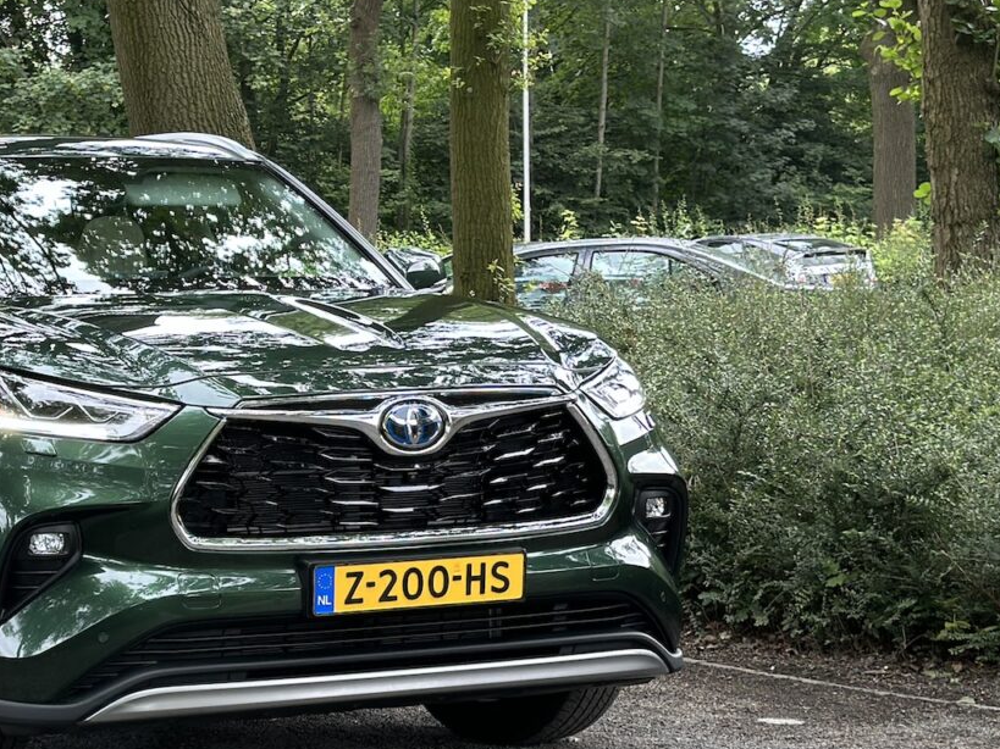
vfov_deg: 16.4
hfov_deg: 21.2
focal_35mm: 90
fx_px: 2600
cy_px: 532
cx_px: 71
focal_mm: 6.86
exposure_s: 1/395
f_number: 1.78
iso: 80
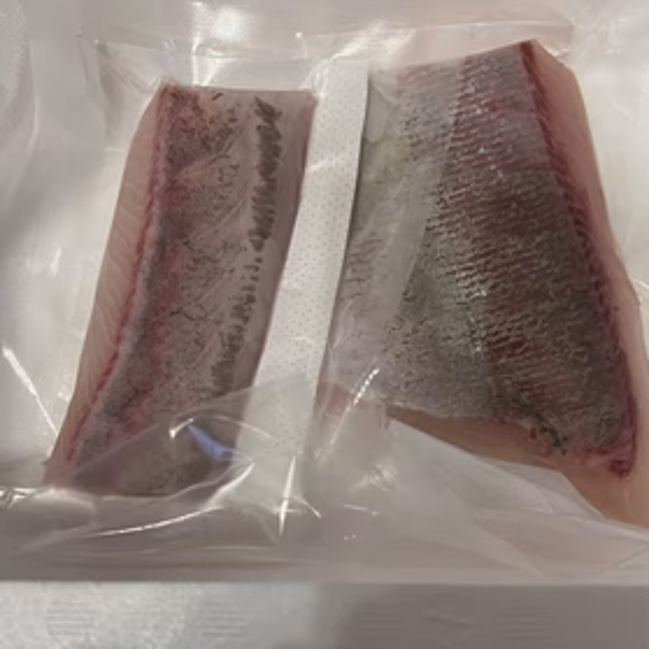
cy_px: 447
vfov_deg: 48.7
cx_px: 340
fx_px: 700
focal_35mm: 33
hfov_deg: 49.7
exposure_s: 1/63
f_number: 1.5
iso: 125
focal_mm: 5.7
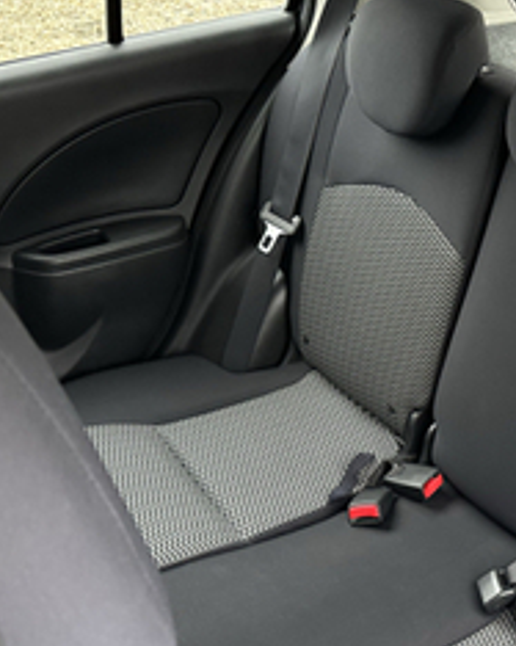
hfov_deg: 30.0
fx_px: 917
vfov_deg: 38.8
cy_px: 329
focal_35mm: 48
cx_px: 475
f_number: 1.78
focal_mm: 6.86
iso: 400
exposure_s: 1/60
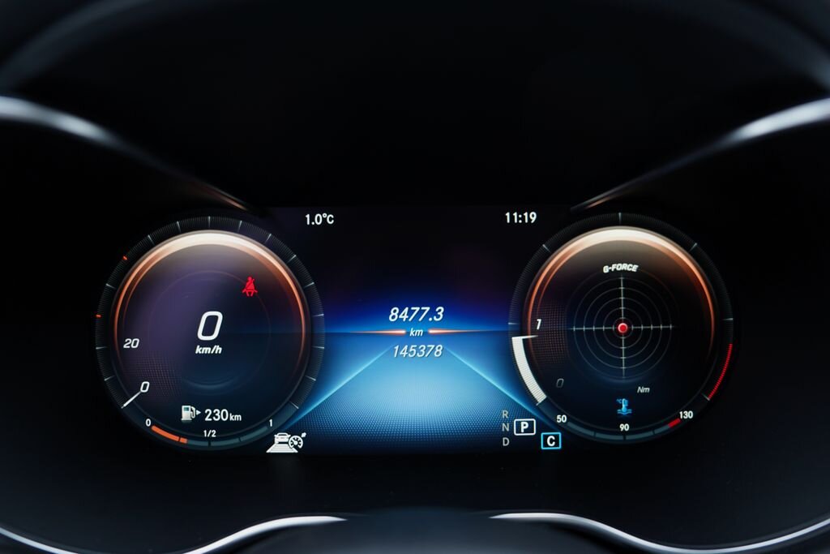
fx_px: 576
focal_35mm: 25
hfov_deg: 71.5
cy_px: 277
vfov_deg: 51.3
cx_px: 415
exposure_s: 1/30
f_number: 2.8
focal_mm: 25
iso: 200
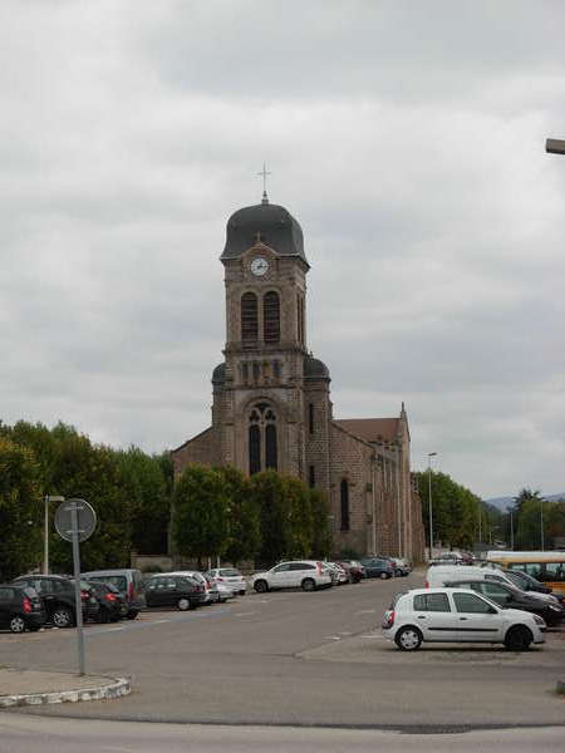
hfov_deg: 18.0
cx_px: 282
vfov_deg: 23.8
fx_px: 1785
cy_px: 376
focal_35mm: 82
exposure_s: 1/813
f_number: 3.7
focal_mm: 13.5
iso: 79
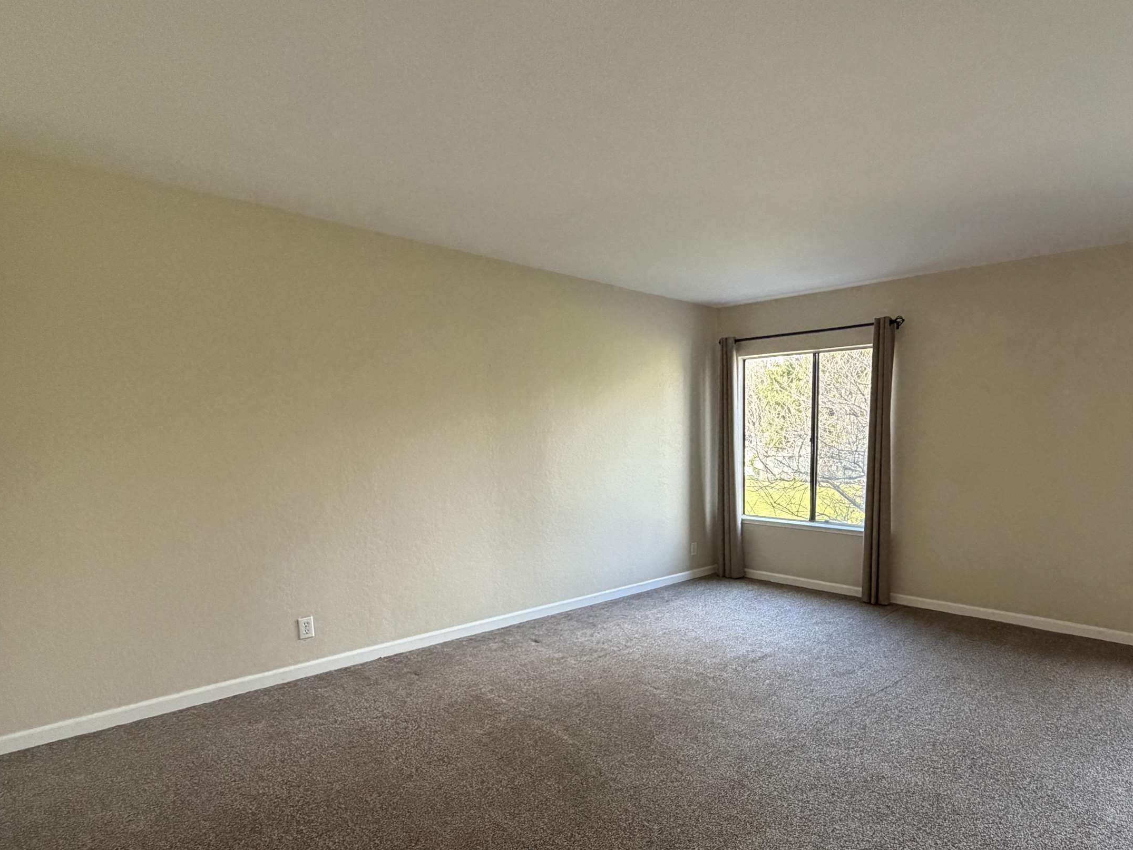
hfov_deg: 80.0
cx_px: 720
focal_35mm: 20
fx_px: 655
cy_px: 527
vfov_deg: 65.1
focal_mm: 2.22
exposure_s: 1/121
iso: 320
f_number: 2.2
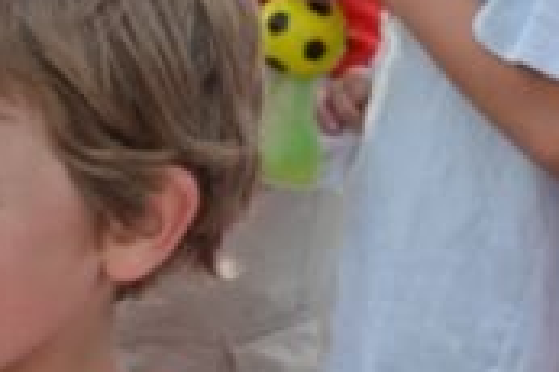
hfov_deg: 4.4
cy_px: 170
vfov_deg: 2.9
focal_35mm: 467
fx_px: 7244
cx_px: 950
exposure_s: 1/200
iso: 100
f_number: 7.1
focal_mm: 90
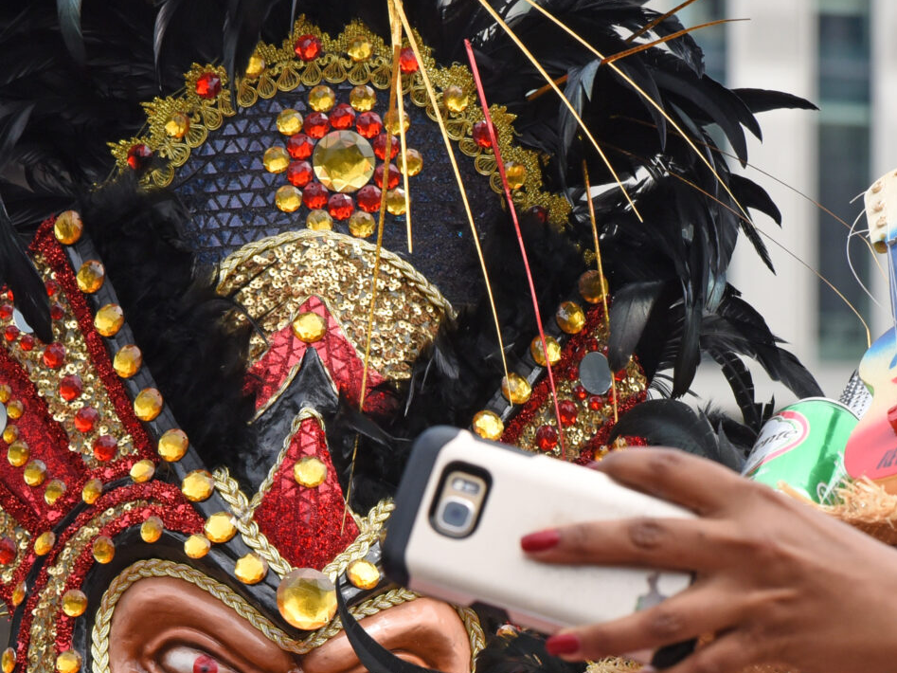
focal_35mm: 312
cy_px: 723
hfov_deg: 6.4
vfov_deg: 4.8
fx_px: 8084
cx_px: 546
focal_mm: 120
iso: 800
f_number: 9
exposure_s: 1/1250
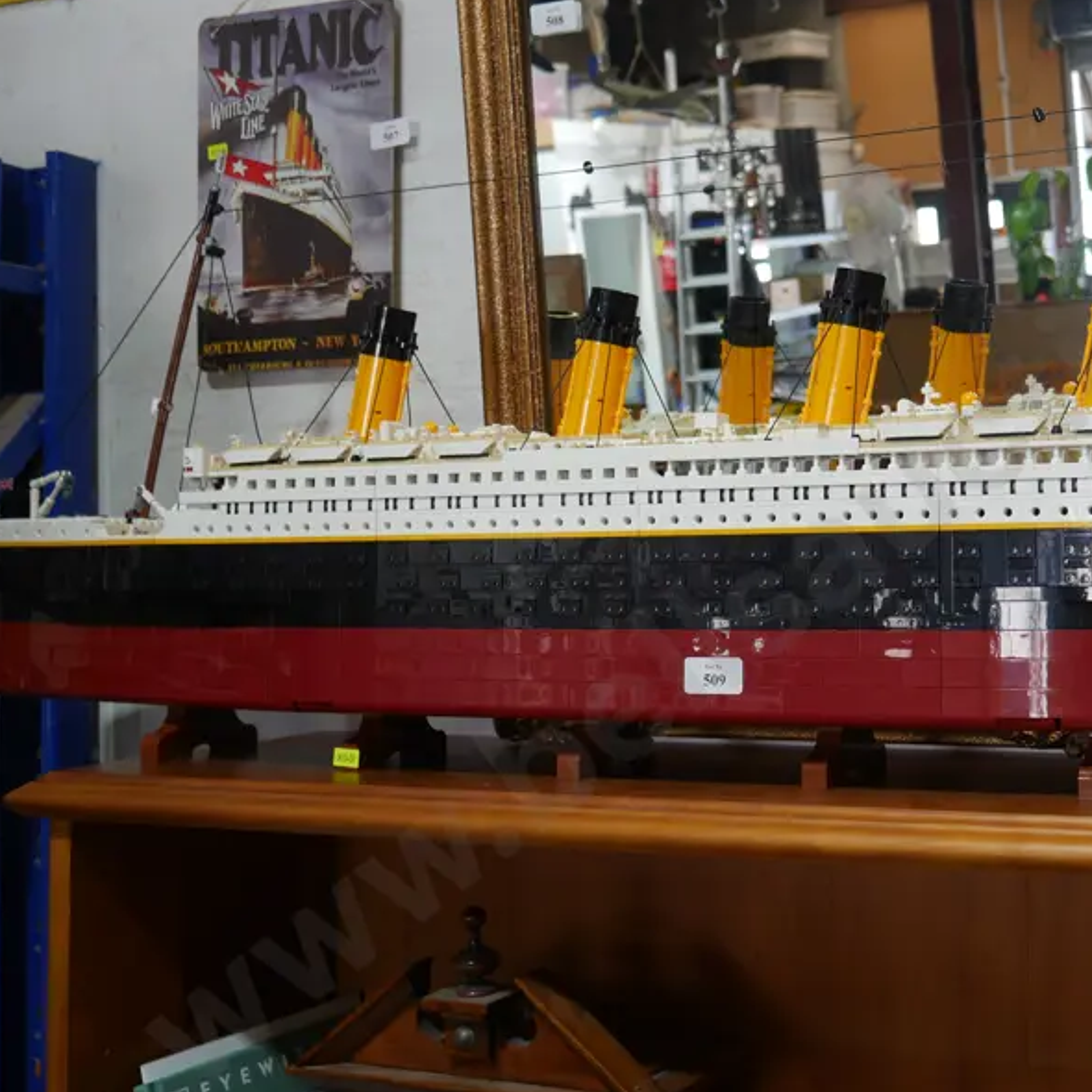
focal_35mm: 43
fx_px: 1535
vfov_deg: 39.1
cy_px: 493
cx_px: 922
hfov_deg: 37.3
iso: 200
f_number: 3.5
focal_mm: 14
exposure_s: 1/60
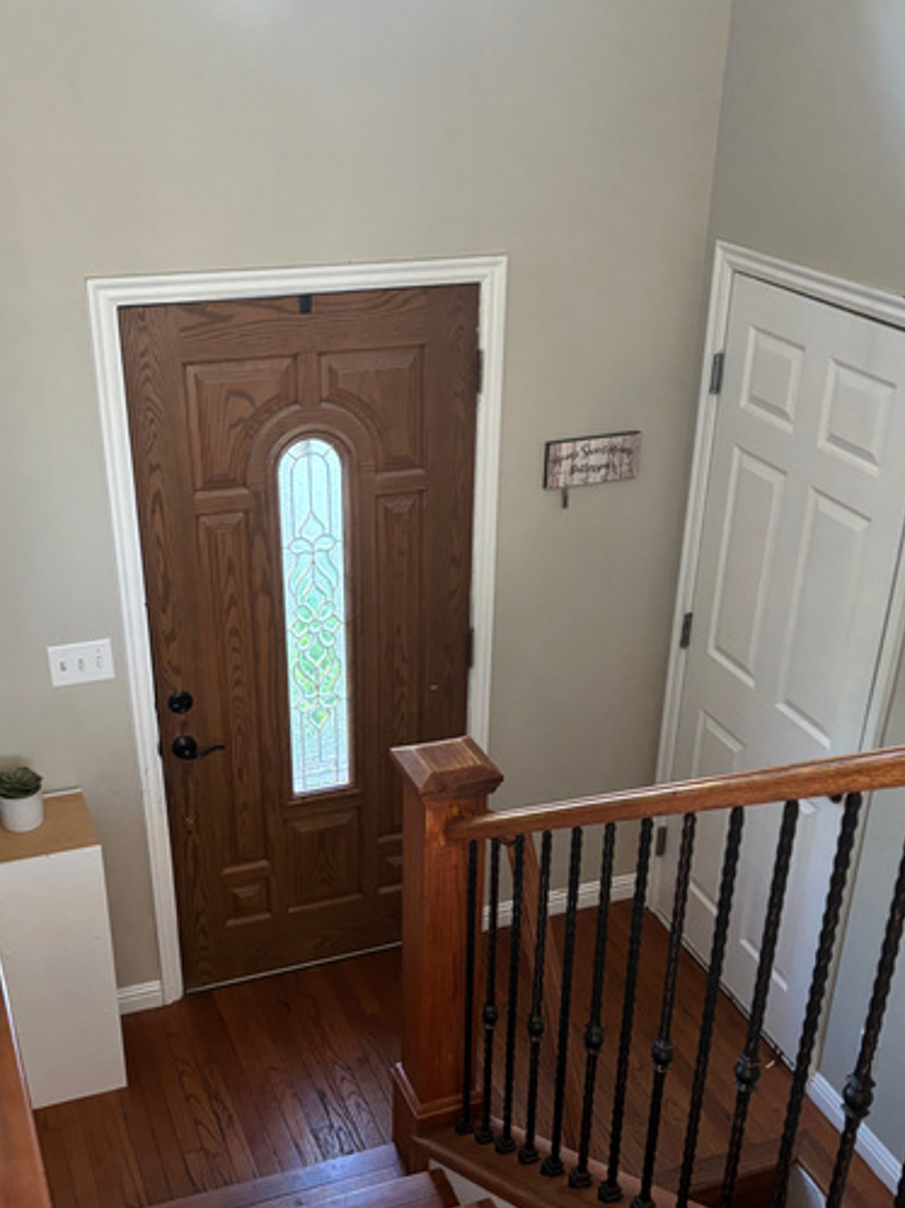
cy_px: 748
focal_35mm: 40
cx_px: 433
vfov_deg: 46.4
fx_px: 1395
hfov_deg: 35.9
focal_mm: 5.96
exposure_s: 1/60
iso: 250
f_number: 1.6
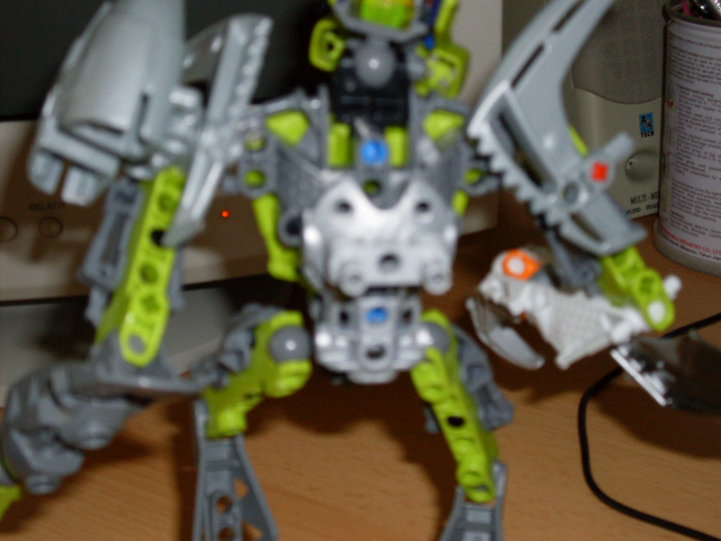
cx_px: 360
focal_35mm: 71
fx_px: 1479
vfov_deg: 20.7
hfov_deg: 27.4
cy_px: 270
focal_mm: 11.7
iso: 100
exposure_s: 1/45
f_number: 3.7
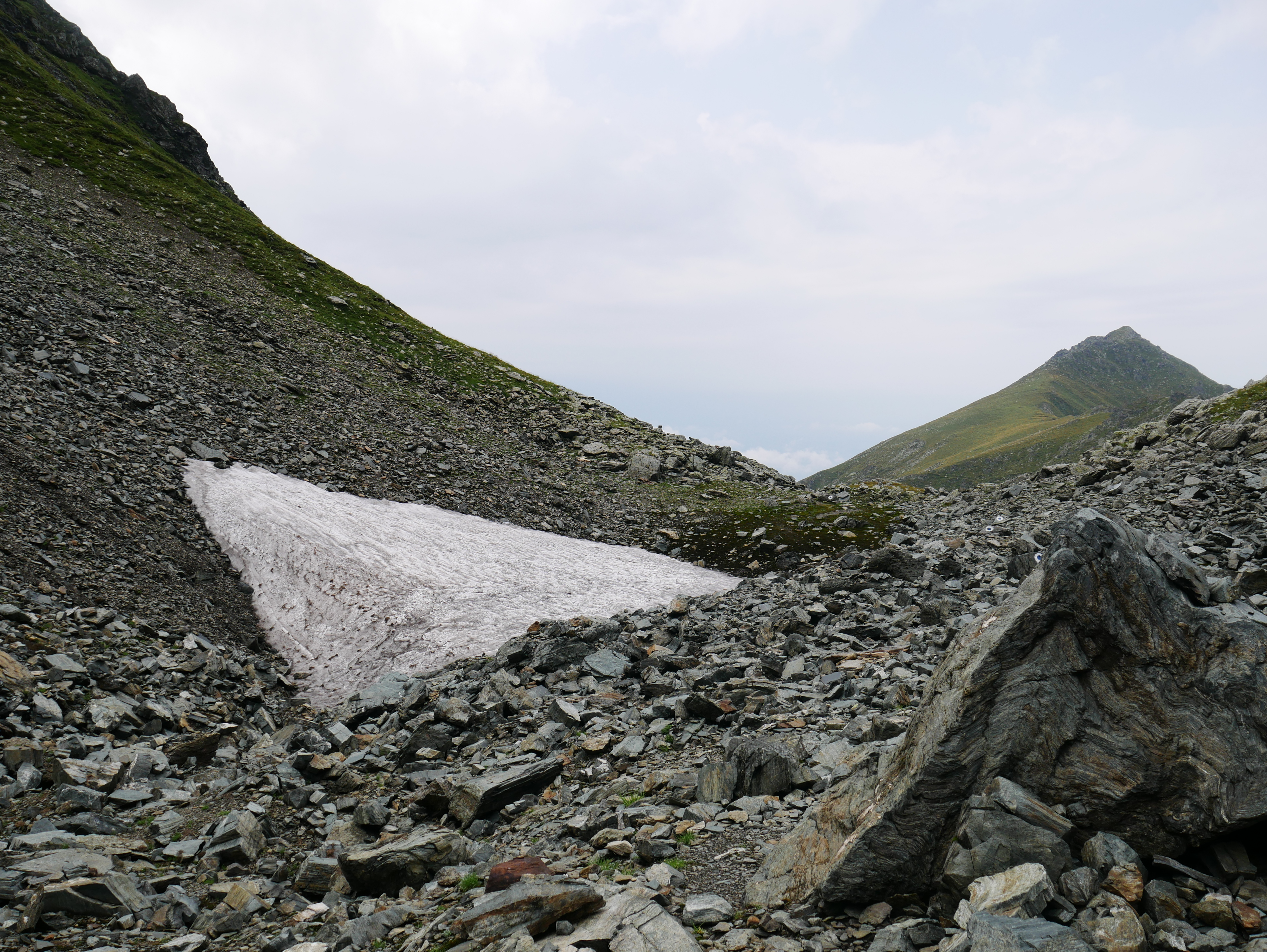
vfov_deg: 49.8
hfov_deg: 63.4
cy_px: 476
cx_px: 634
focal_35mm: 28
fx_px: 1025
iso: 200
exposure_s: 1/400
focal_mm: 14
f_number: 7.1
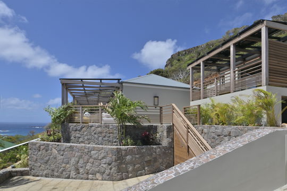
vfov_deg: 67.4
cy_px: 96
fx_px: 143
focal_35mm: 18
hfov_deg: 90.0
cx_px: 144
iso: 320
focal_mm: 18
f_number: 13
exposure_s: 1/400
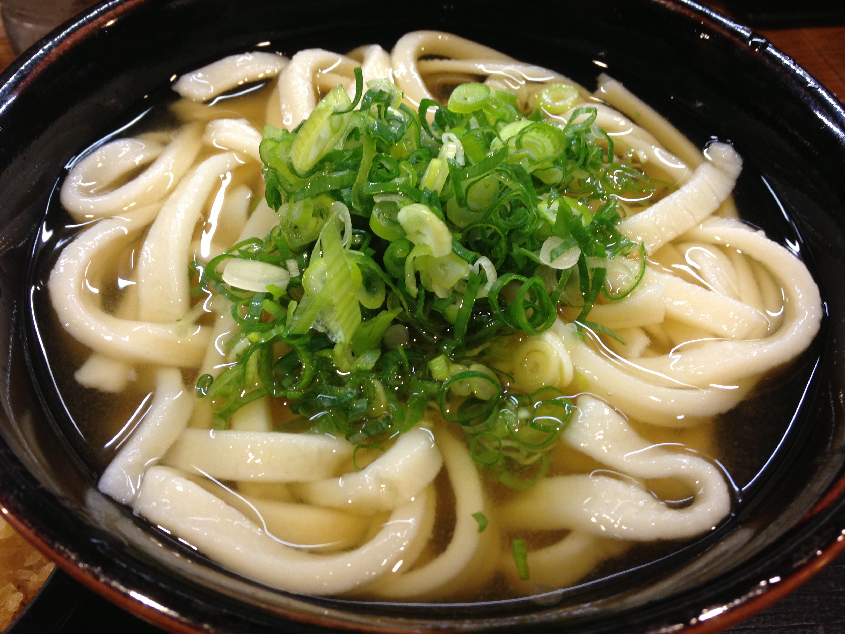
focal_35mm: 33
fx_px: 806
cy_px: 317
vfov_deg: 42.9
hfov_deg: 55.4
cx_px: 422
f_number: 2.4
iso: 125
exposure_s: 1/20
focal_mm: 4.13
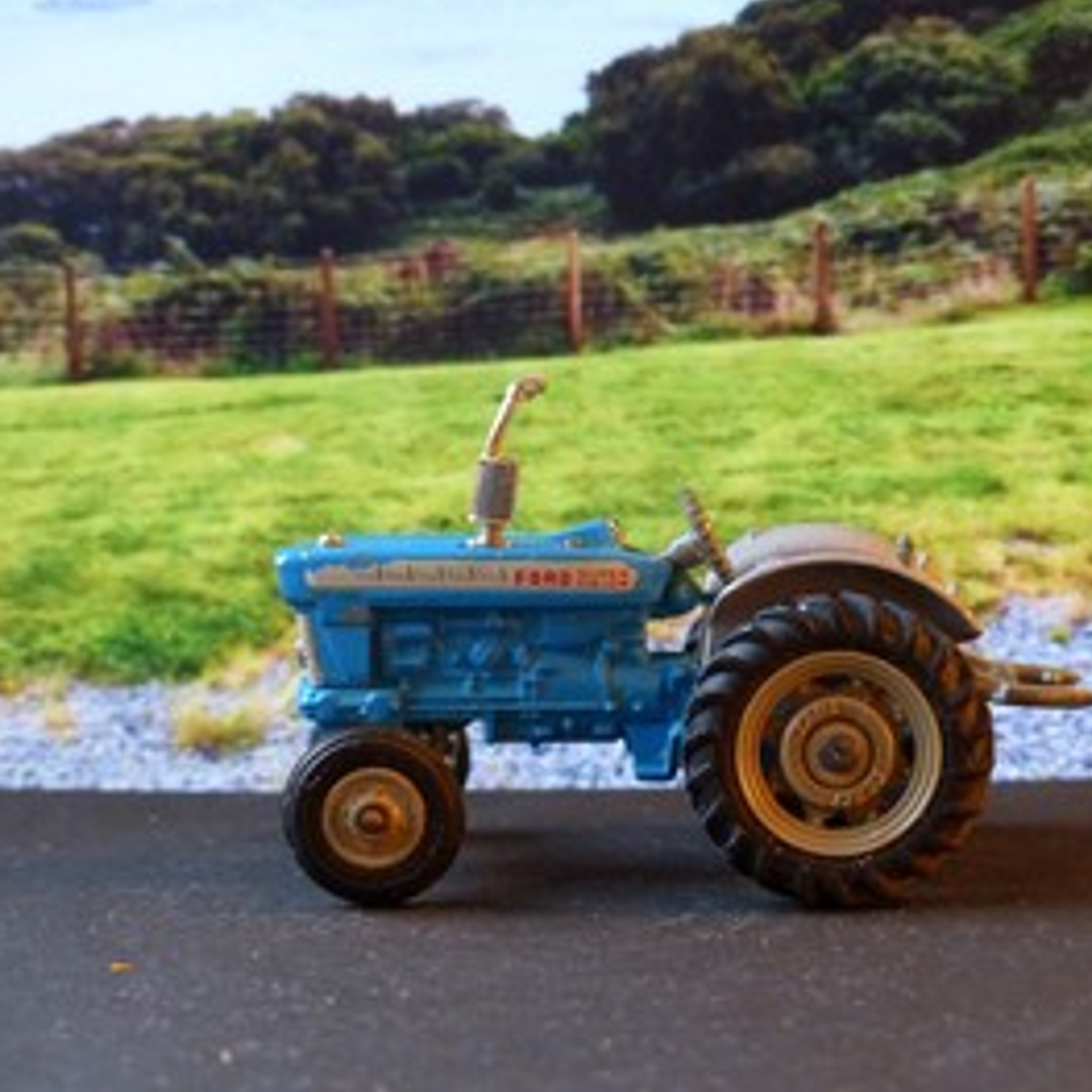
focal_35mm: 80
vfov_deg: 21.7
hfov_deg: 21.6
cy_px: 536
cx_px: 660
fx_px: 2855
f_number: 2.8
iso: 400
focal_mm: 11.9
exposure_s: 1/20
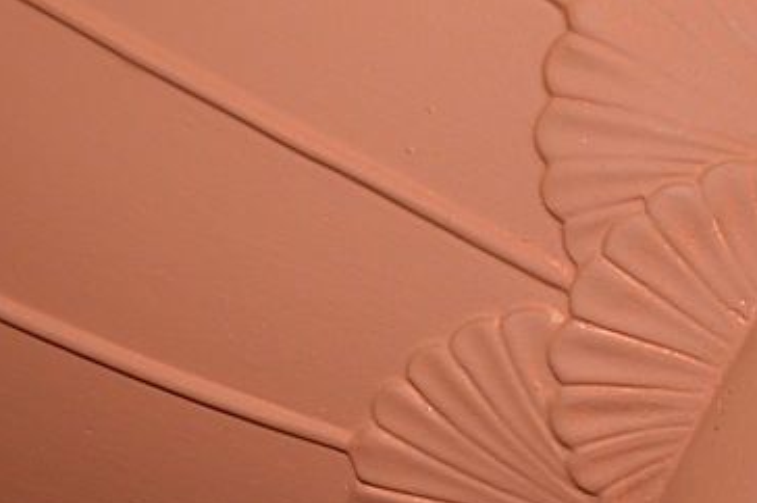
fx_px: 2248
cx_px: 803
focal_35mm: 107
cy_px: 323
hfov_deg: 18.5
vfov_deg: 12.8
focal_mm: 26
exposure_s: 1/80
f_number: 4
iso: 400
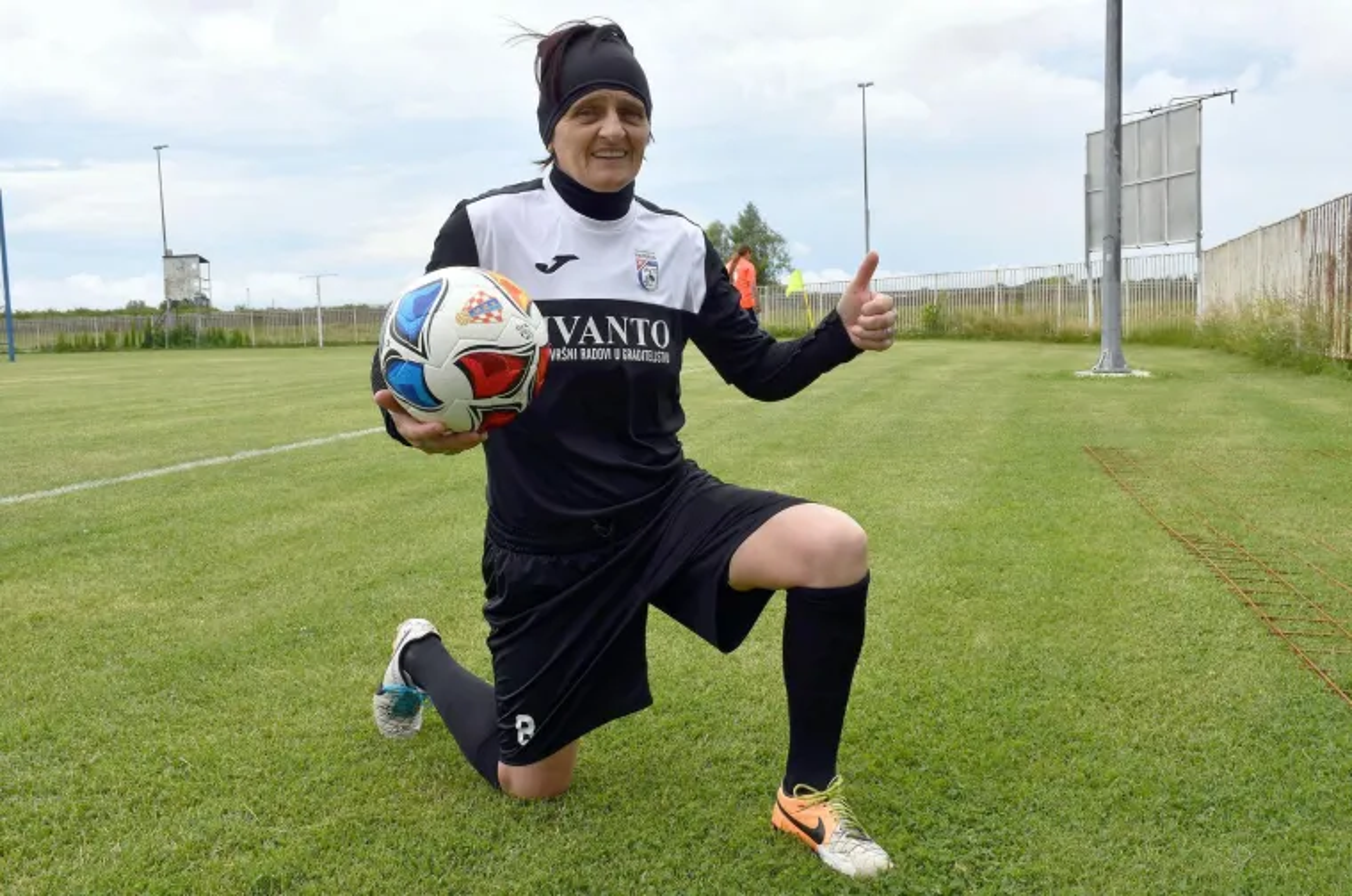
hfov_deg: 57.3
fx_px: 1237
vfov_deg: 39.8
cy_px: 448
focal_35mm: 33
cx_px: 676
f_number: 11
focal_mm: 22
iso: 400
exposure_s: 1/500
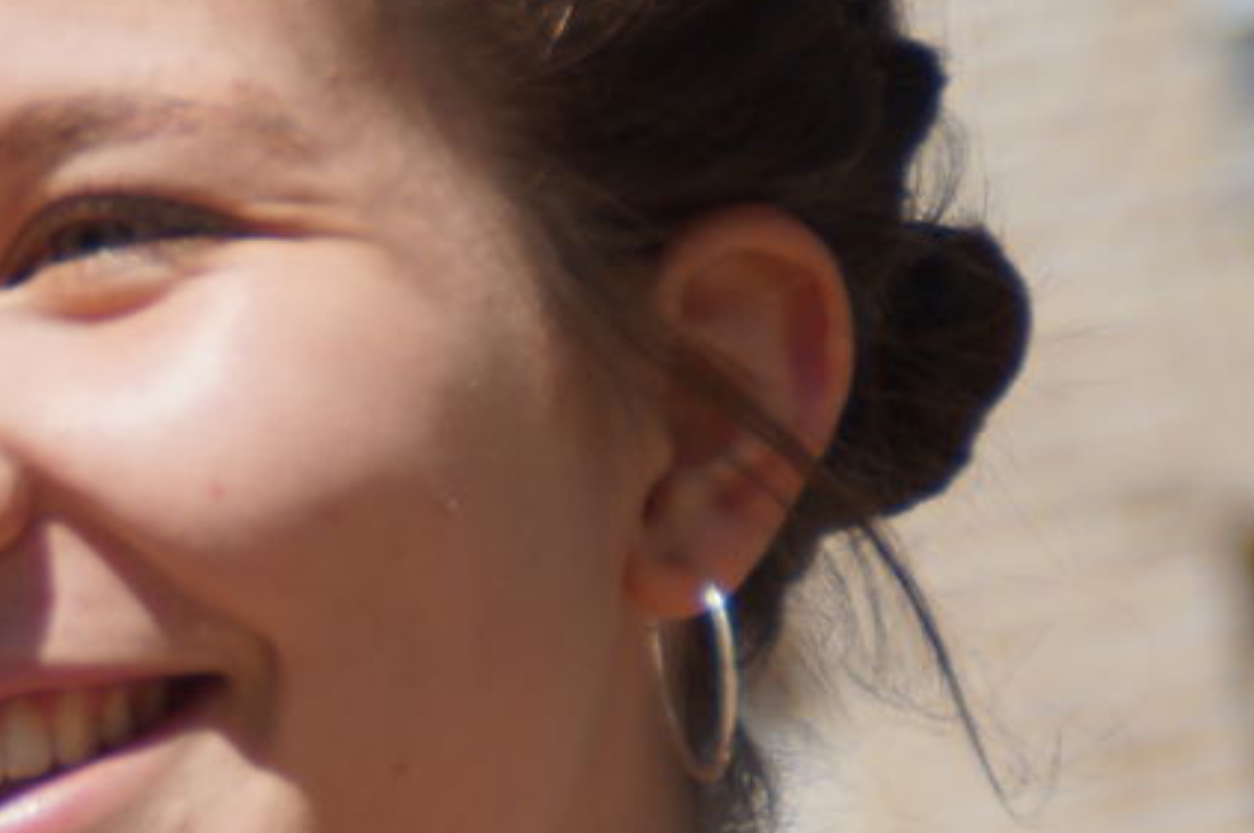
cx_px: -480
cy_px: 872
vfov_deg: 2.4
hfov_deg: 3.6
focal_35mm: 567
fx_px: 19727
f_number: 5.6
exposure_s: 1/640
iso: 100
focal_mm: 100
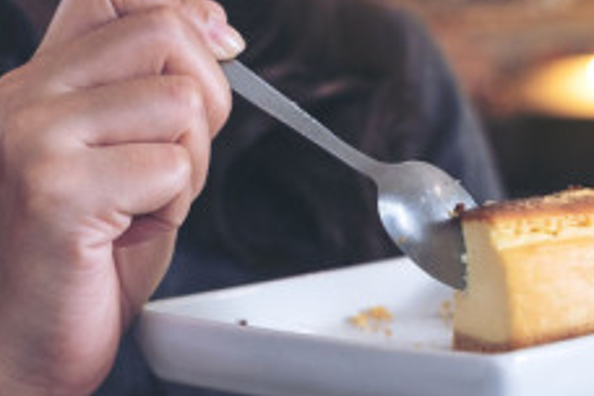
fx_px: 1518
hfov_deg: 22.1
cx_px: 362
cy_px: 165
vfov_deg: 14.9
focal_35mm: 92
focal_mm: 28.3
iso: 320
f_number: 2.8
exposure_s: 1/60
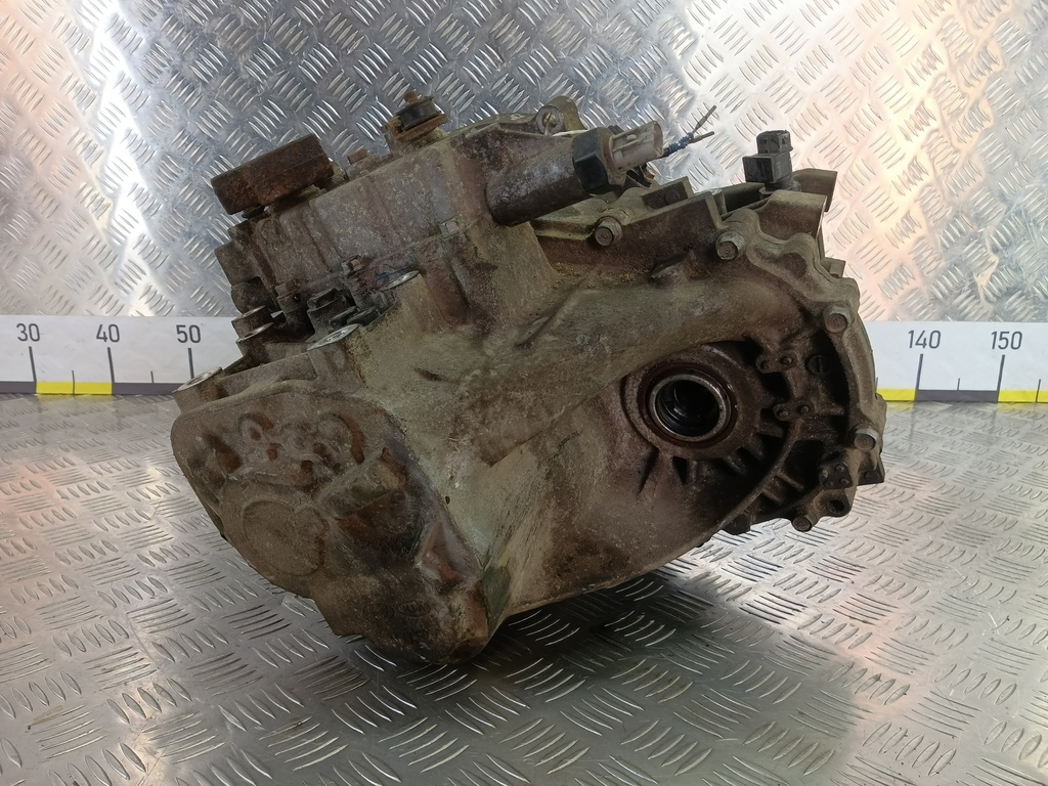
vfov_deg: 58.9
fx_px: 696
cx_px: 524
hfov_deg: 73.9
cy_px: 393
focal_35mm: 23
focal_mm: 4.11
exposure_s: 1/50
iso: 90
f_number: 1.6
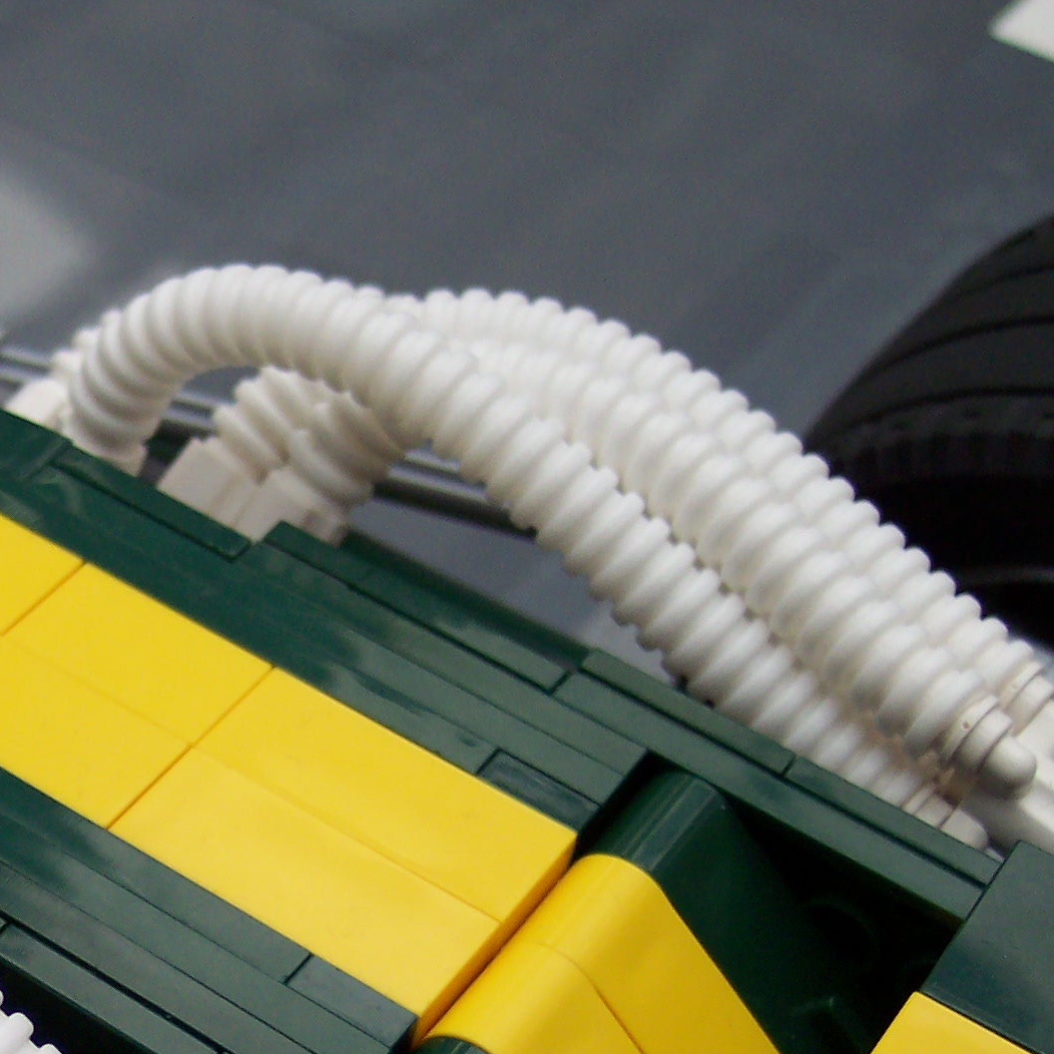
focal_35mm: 82
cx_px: 57
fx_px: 2825
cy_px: 886
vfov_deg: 20.8
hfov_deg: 20.6
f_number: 2.8
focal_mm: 8
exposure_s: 1/350
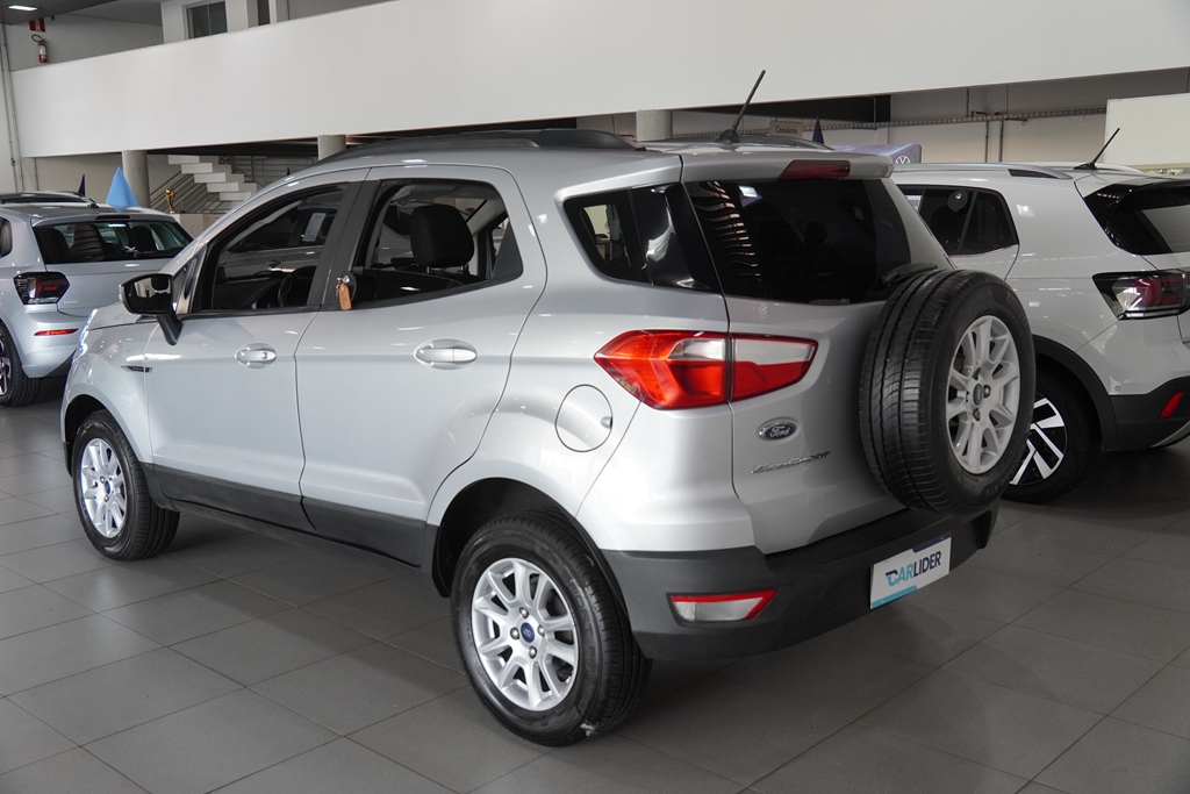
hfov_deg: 53.1
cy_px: 397
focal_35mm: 36
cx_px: 595
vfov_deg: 36.9
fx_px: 1190
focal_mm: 24
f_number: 4
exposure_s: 1/160
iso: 1000
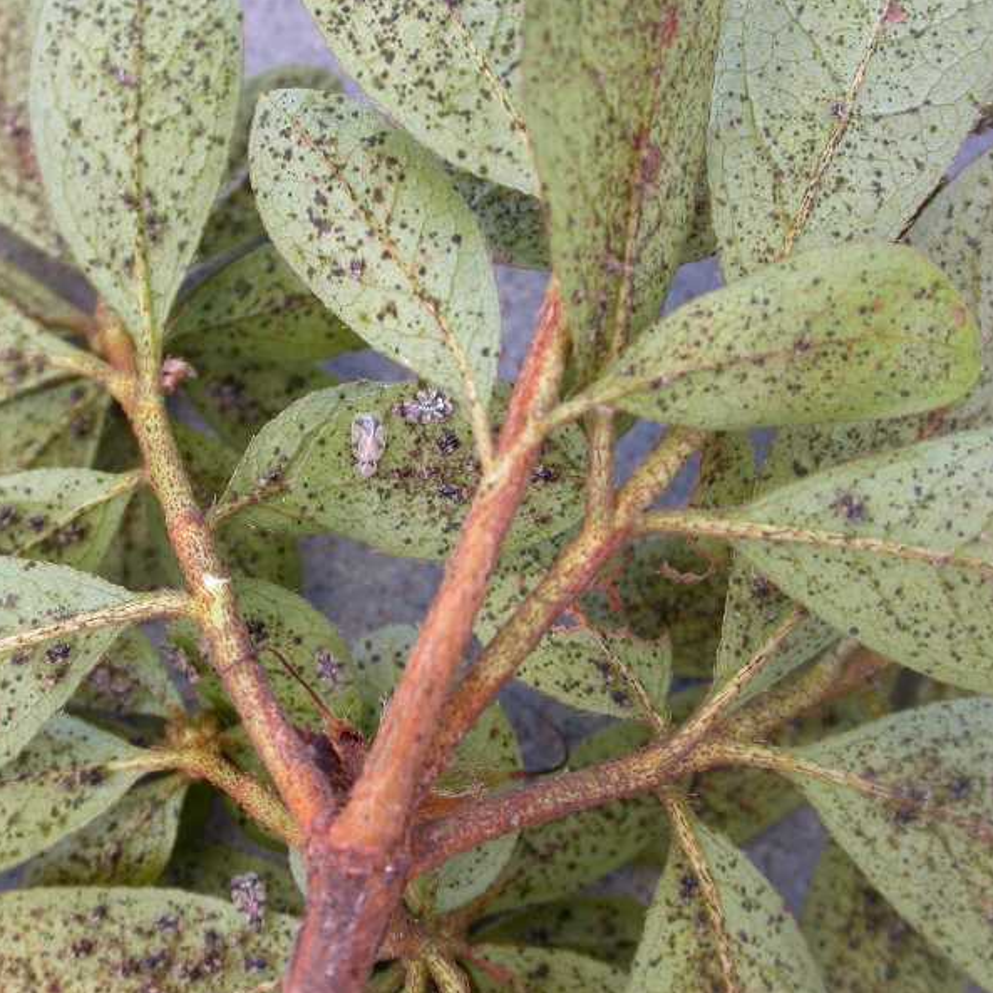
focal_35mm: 93
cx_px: 419
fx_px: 3018
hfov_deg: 18.7
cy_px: 497
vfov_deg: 18.7
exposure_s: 1/70.2
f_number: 4
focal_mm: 16.2
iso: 100
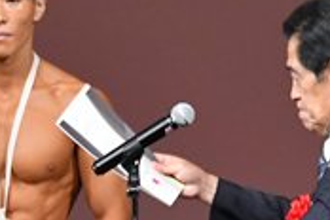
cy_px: 377
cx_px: 284
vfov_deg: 1.0
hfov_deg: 1.5
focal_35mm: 1403
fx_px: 12860
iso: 4000
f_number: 5.6
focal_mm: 210
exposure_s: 1/400
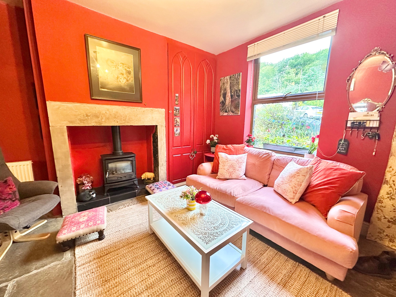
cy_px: 148
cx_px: 198
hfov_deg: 102.1
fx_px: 160
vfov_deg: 85.7
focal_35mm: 14
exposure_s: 1/60
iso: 500
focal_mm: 2.22
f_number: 2.2
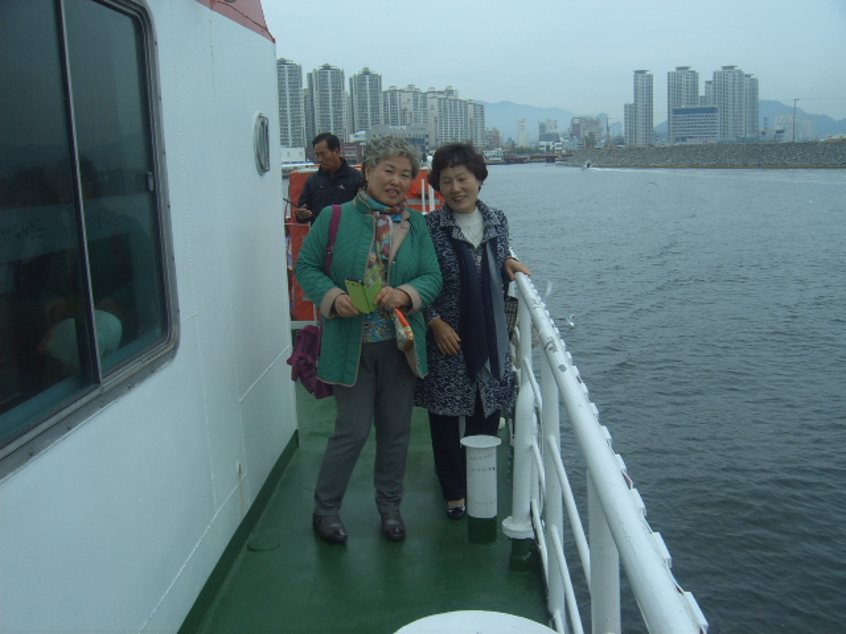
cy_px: 317
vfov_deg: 40.7
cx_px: 423
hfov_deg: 52.6
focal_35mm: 35
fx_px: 855
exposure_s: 1/125
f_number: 5.8
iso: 50
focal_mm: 5.8
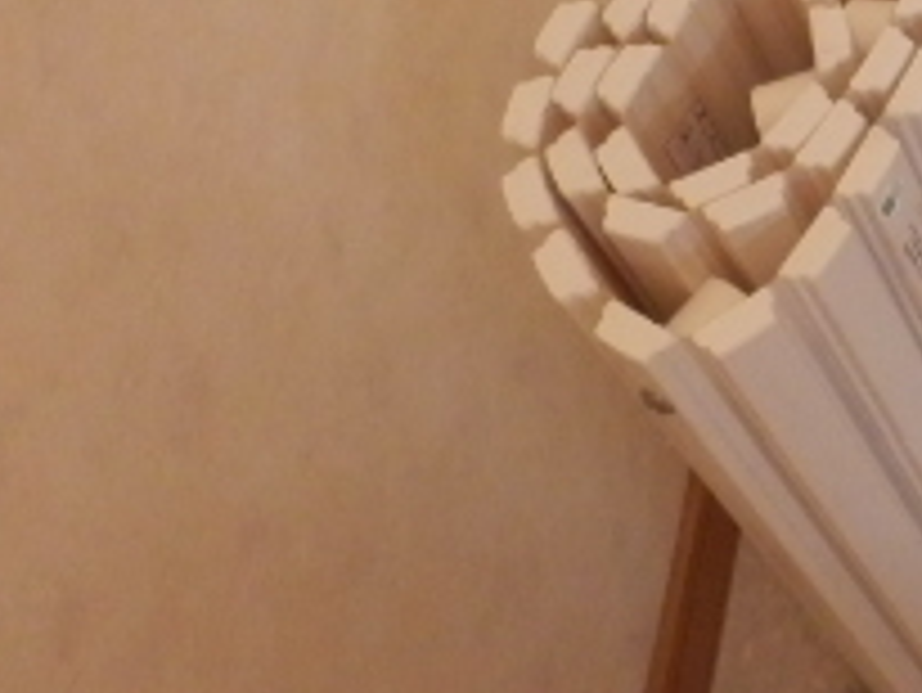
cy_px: -99
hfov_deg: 21.9
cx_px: 1354
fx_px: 1999
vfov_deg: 18.8
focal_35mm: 75
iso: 640
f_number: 3
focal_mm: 4.2
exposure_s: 1/30
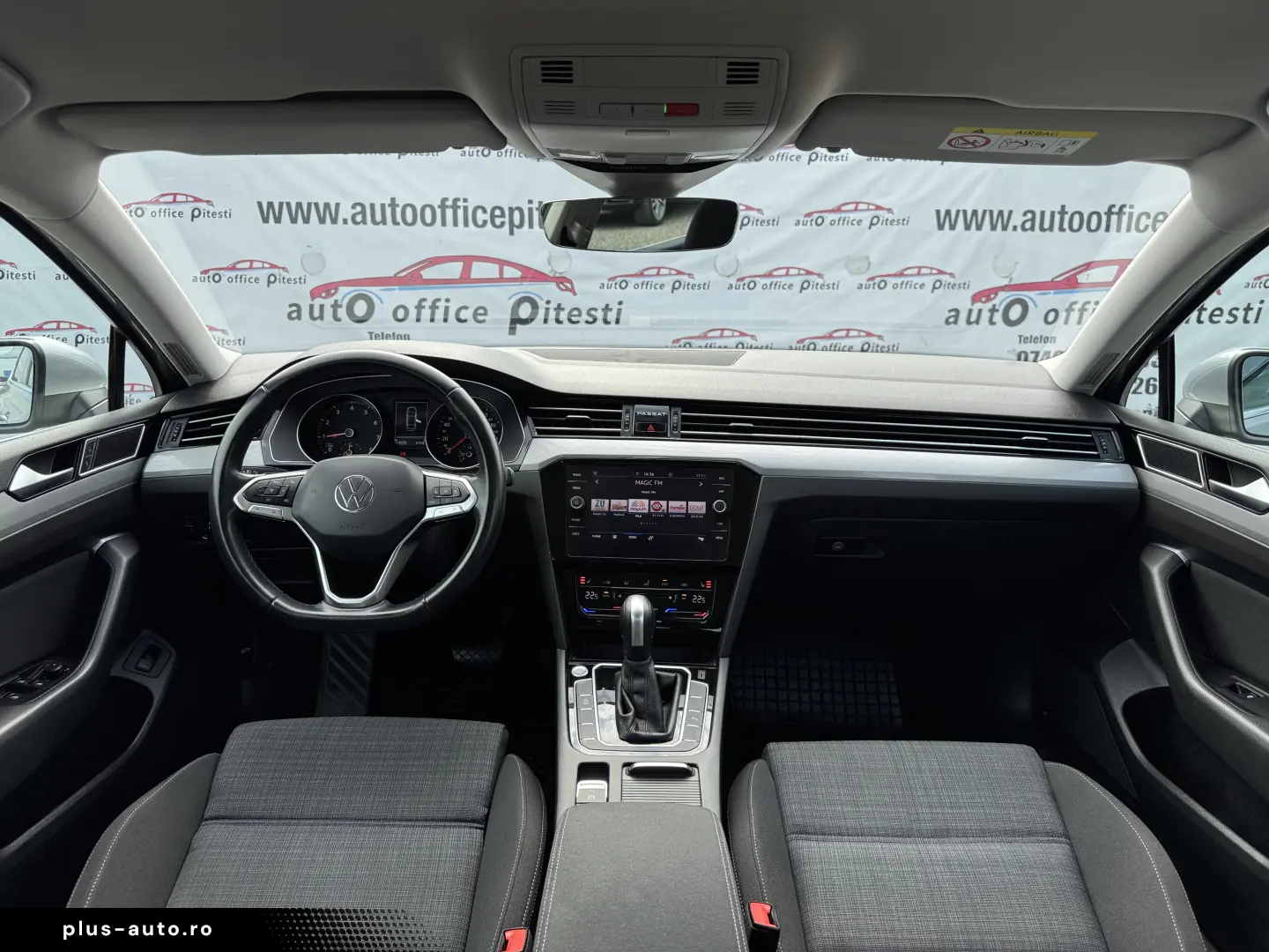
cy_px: 476
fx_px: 880
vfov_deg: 56.8
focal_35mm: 24
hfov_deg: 71.6
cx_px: 634
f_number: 1.78
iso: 80
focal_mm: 6.76
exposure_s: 1/995
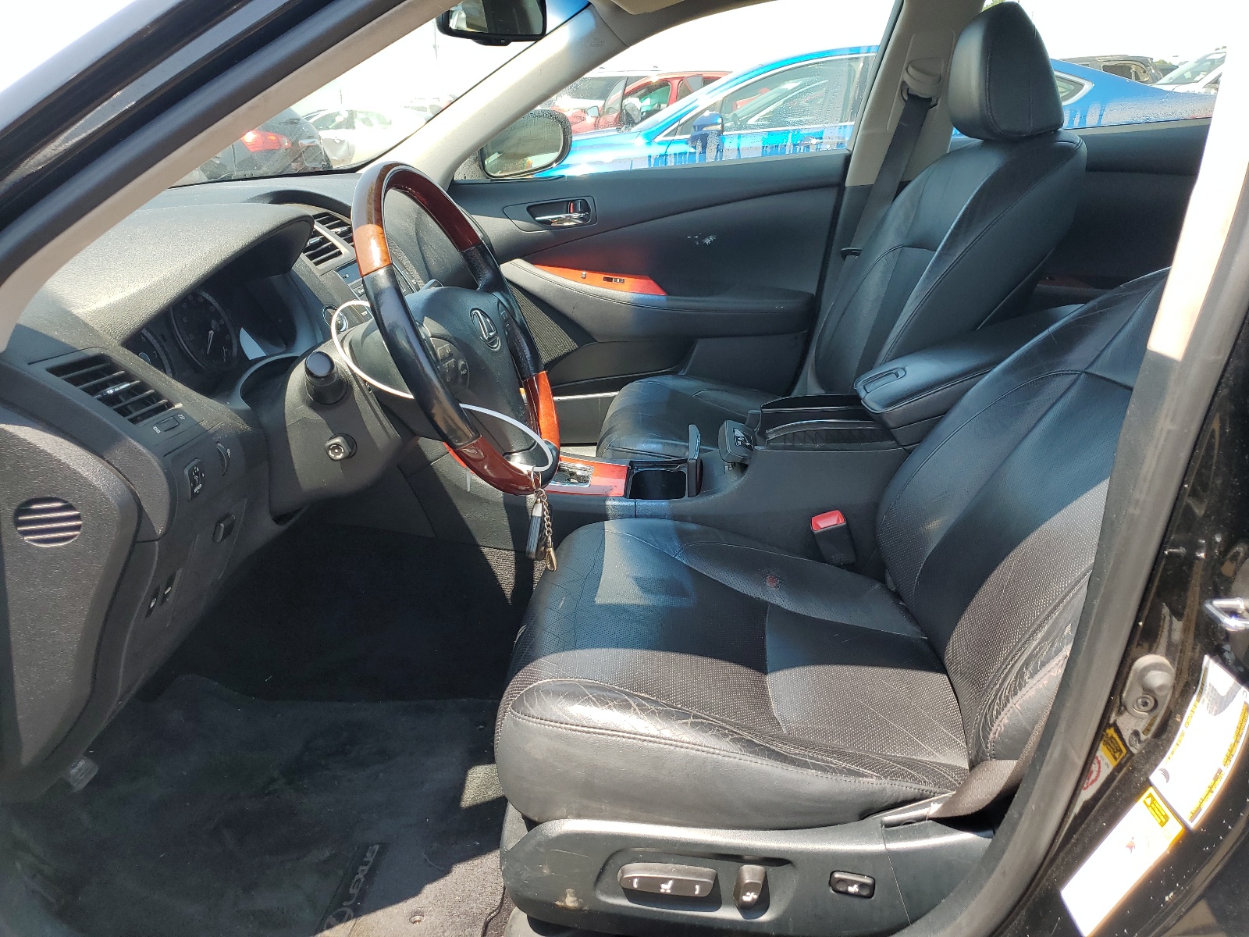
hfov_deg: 67.3
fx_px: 938
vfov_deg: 53.1
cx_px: 624
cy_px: 468
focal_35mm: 26
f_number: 1.5
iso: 50
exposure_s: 1/556
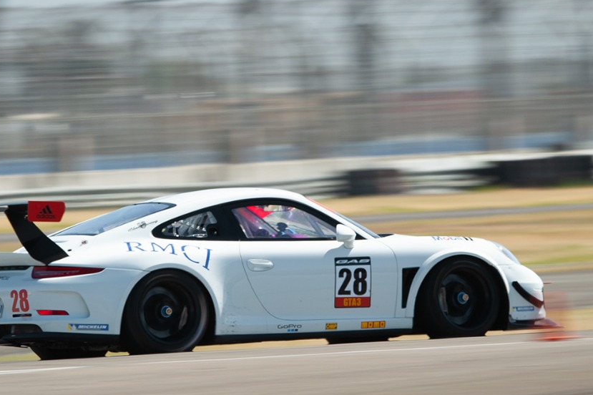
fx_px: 12875
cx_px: 214
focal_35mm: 782
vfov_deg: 1.8
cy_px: 143
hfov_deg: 2.6
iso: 100
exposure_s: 1/80
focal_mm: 400
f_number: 9
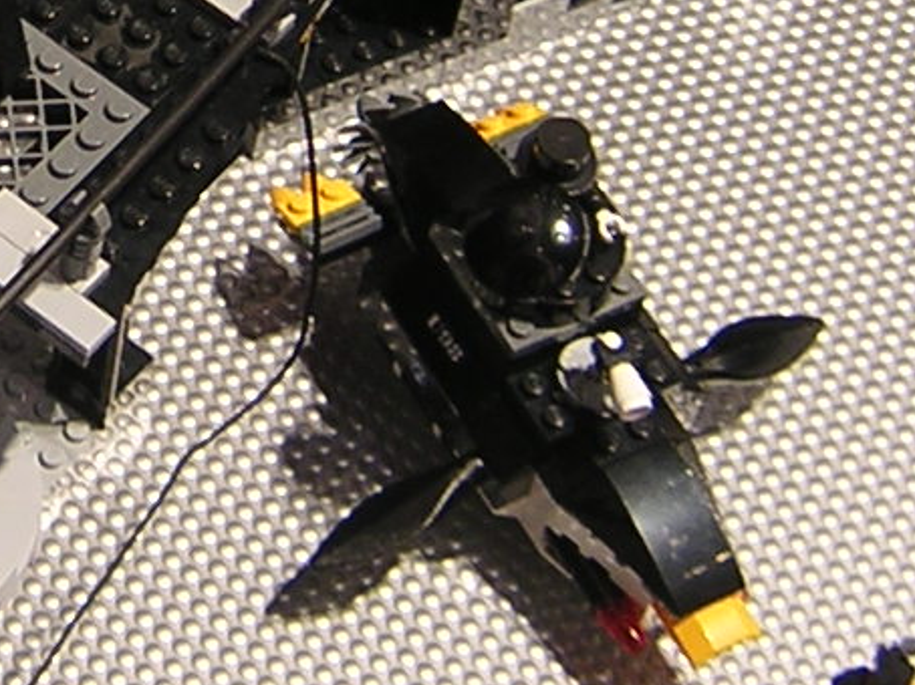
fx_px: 3355
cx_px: -97
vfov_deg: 11.4
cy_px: -195
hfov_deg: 15.1
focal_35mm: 127
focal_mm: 4.7
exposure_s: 1/5.3
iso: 100
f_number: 2.6
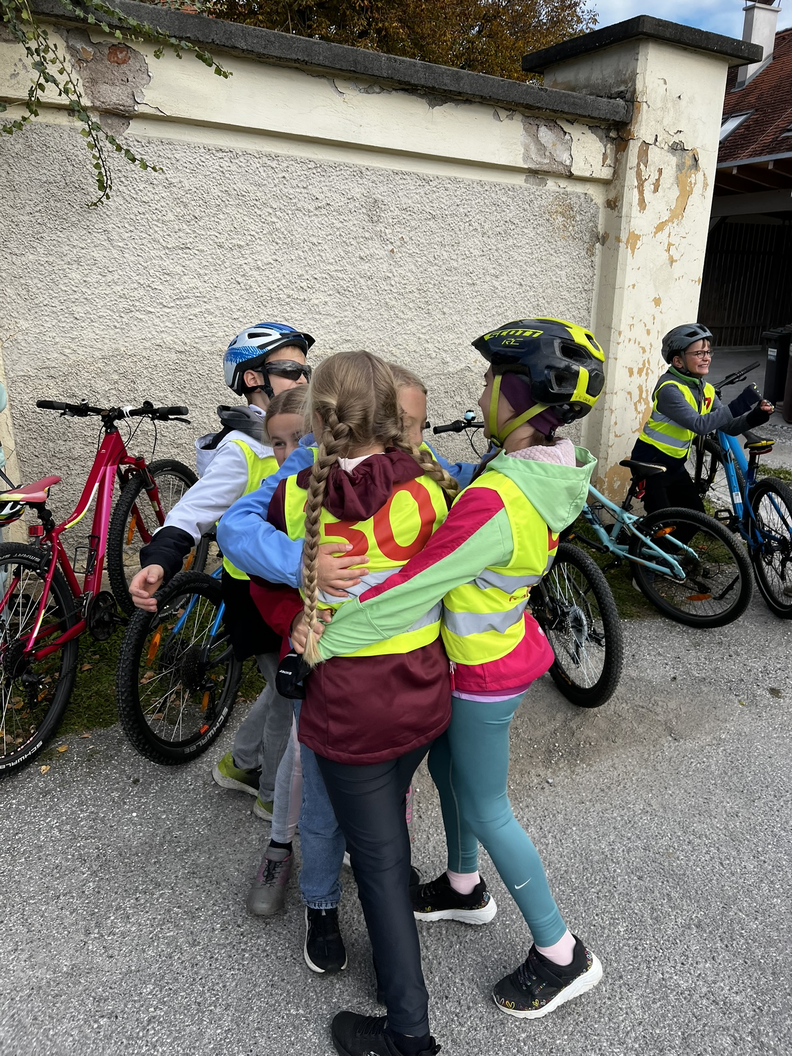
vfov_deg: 67.3
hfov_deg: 53.1
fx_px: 793
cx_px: 396
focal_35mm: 26
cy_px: 528
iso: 50
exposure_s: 1/2513
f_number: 1.5
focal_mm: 5.7
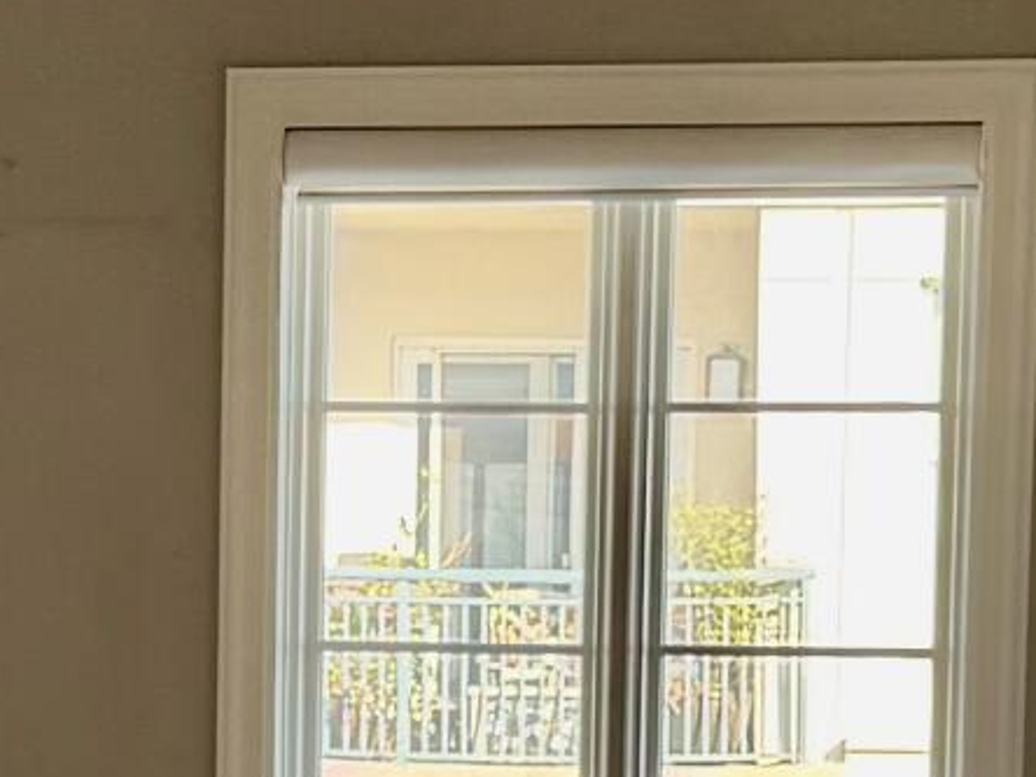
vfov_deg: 9.1
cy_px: 842
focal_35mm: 162
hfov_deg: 12.1
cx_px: 14
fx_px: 4848
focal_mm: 6.76
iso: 125
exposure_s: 1/194
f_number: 1.78
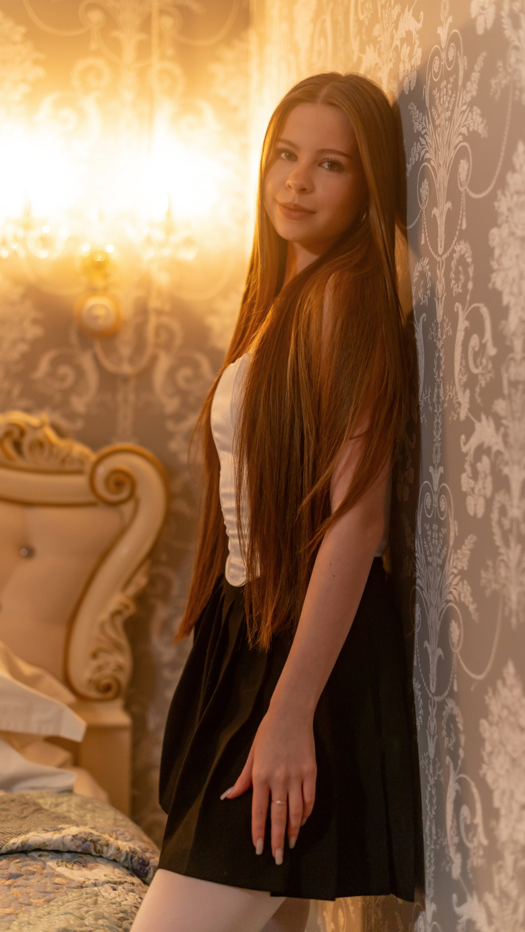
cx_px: 276
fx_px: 1311
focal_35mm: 53
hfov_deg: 22.6
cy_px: 466
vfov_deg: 39.2
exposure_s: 1/400
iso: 640
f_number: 2
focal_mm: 50
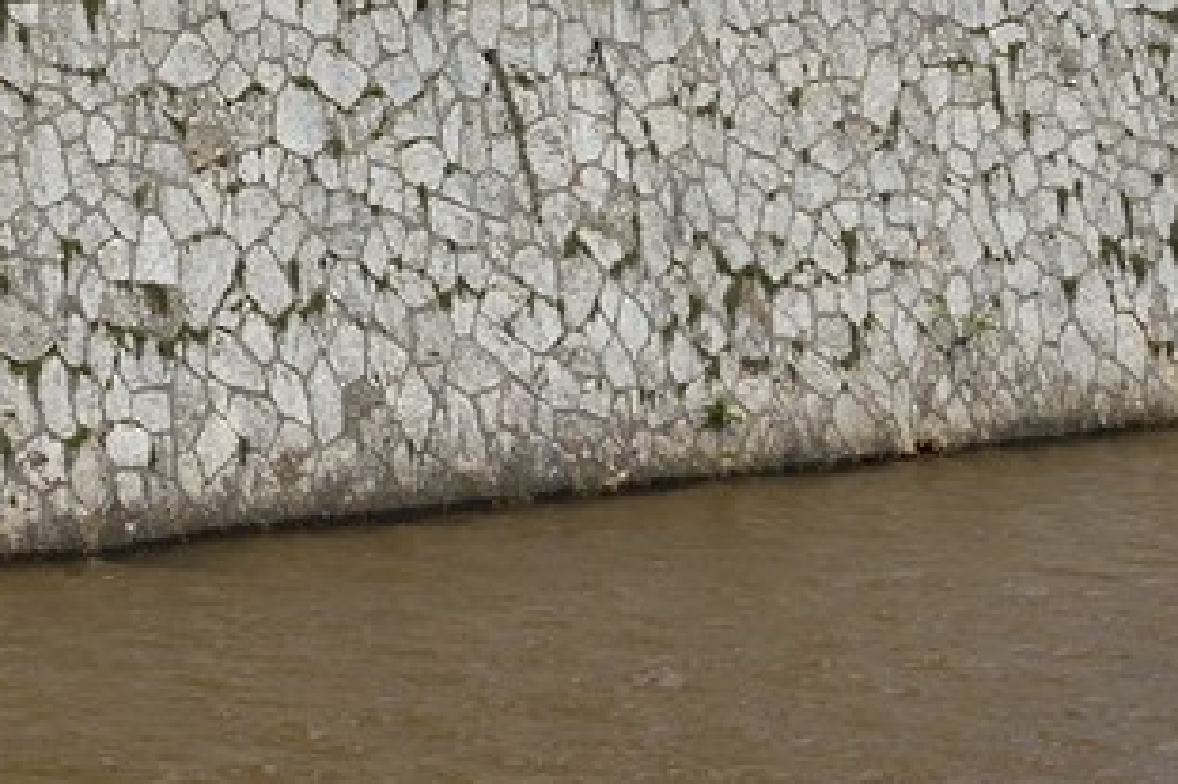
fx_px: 4709
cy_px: -939
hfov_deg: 12.4
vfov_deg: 8.8
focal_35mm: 144
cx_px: -1265
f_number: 11
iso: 200
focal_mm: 28
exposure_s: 1/250
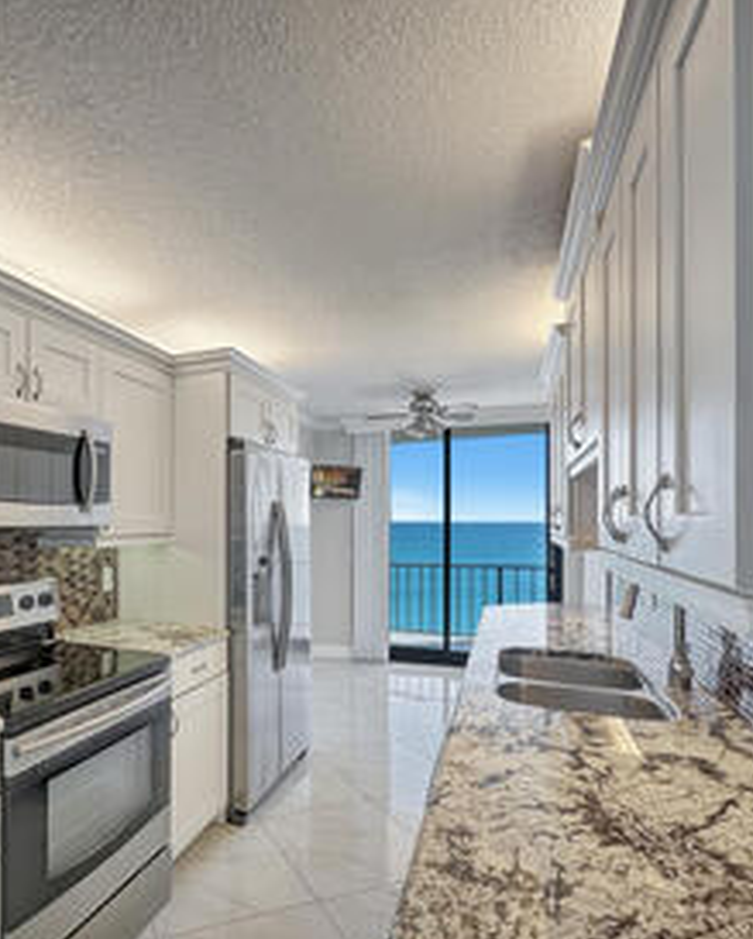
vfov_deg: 80.2
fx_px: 556
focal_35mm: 20
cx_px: 230
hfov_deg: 65.7
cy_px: 506
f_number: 2.2
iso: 50
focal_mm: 2.2
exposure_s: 1/120
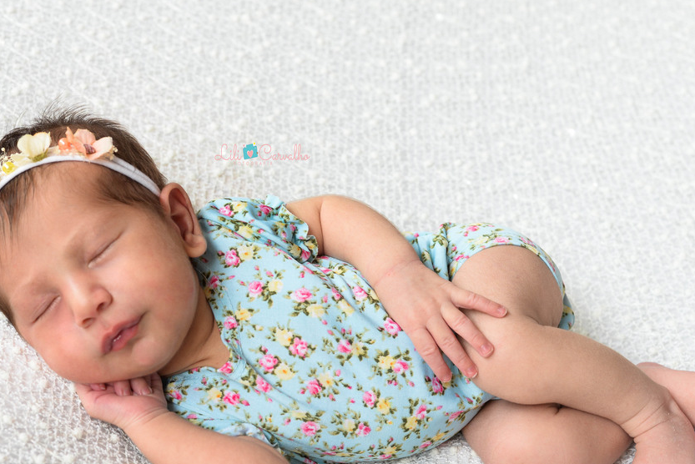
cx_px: 292
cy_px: 297
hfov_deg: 28.0
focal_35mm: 72
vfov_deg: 18.9
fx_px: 1390
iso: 400
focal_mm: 50
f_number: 5.6
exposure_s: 1/125
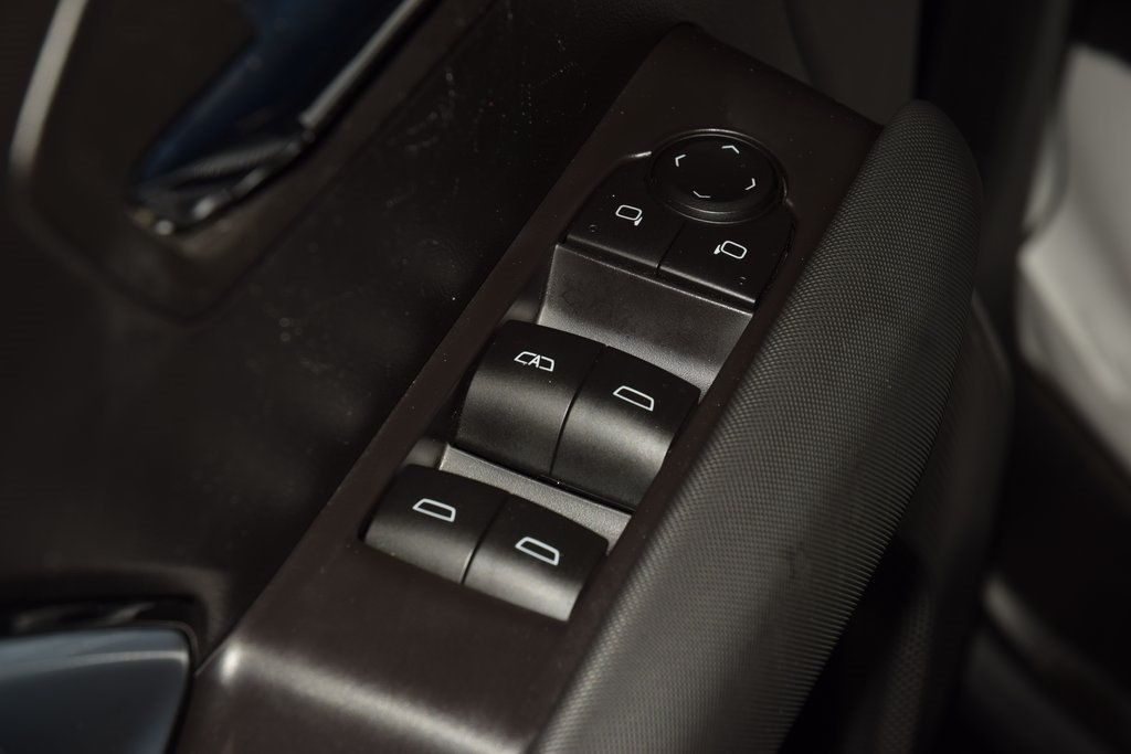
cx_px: 566
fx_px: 3299
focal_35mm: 105
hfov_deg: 19.5
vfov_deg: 13.0
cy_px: 377
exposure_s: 1/125
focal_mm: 70
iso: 100
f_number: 8
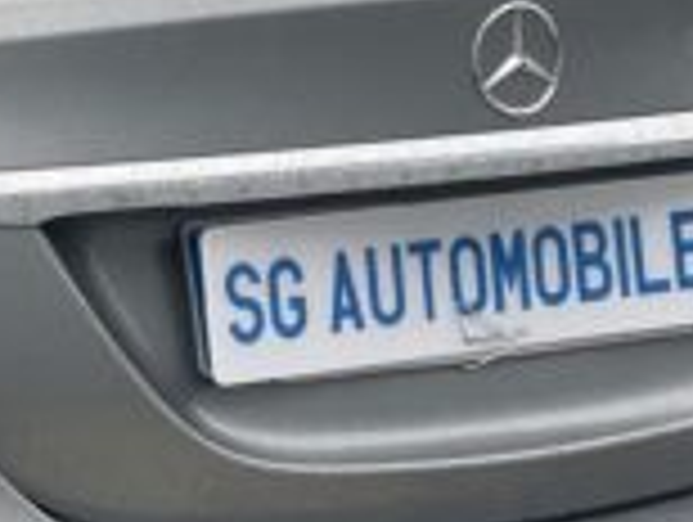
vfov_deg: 5.5
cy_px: 148
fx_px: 5414
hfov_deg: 7.2
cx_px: -414
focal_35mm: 270
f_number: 2
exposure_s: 1/122
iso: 25
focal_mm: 6
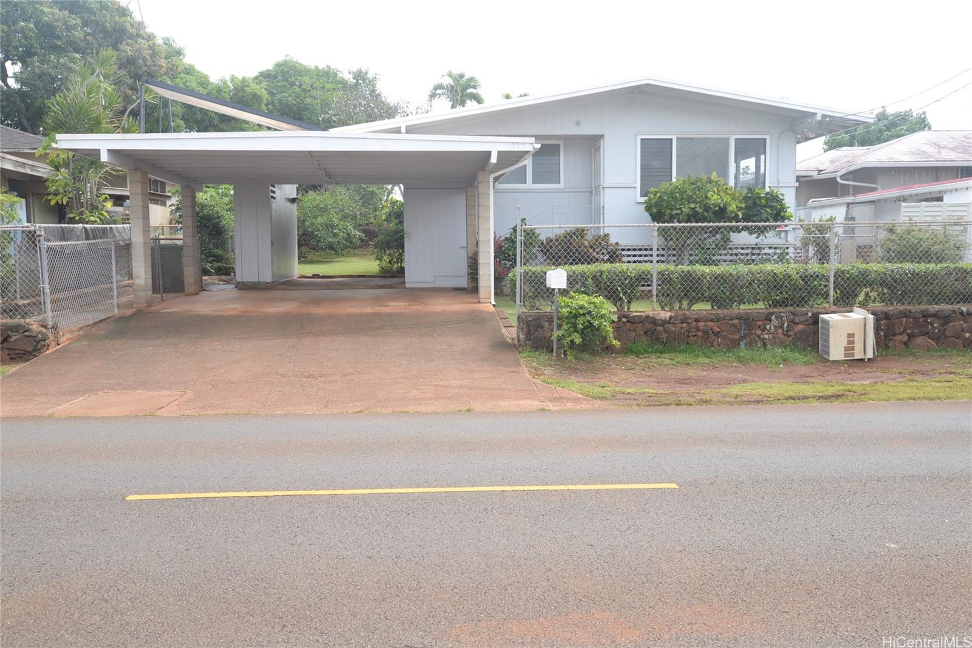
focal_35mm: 32
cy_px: 324
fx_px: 864
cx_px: 486
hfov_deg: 58.7
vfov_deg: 41.1
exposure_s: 1/200
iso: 640
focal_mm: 32
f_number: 13
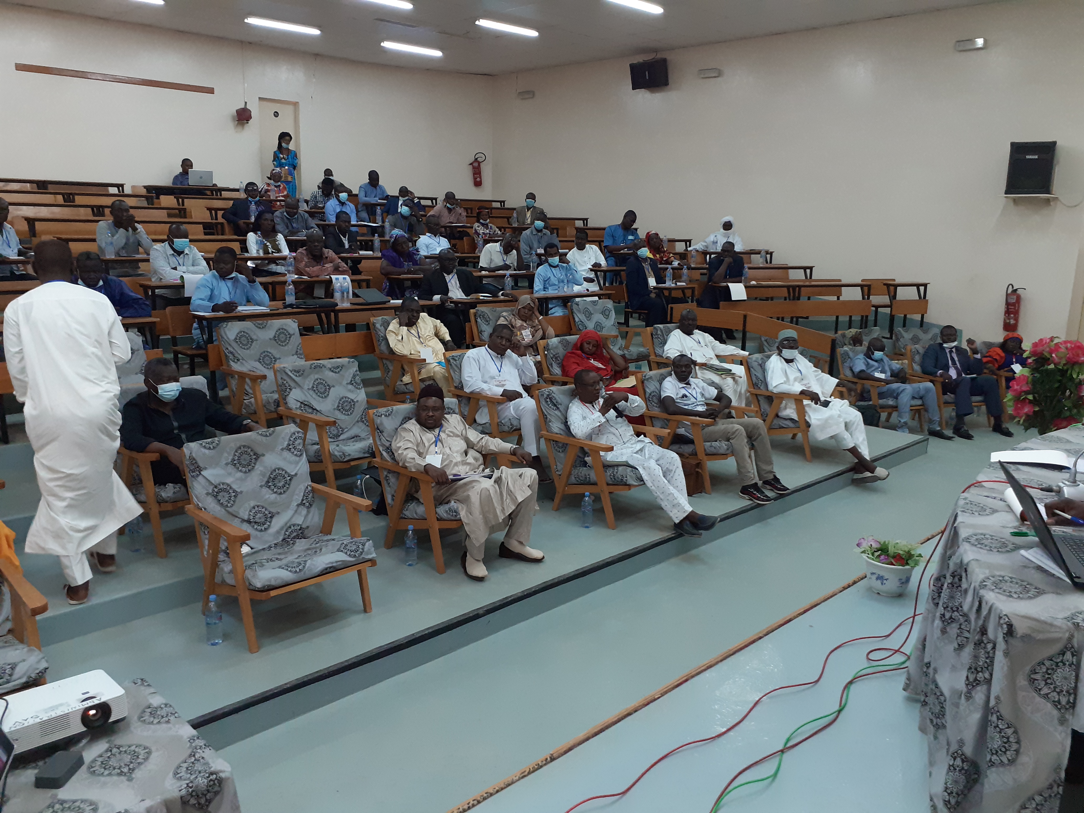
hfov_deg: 65.3
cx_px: 542
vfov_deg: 51.4
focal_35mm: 27
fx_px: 846
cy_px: 406
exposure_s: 1/33
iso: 200
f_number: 1.9
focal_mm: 3.6
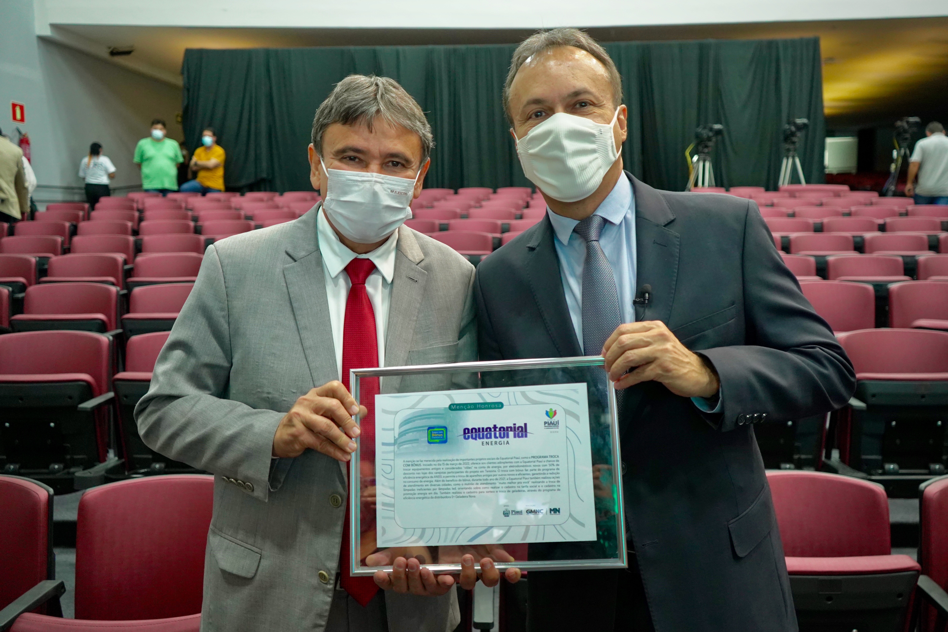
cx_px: 474
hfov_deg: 65.5
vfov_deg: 46.4
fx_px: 737
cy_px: 316
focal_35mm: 28
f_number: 3.5
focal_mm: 28
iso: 3200
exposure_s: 1/50
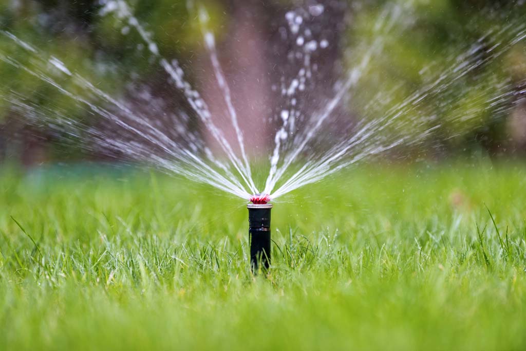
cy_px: 176
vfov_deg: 6.9
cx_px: 263
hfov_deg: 10.3
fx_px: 2922
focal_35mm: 200
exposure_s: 1/500
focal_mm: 200
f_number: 3.2
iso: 200
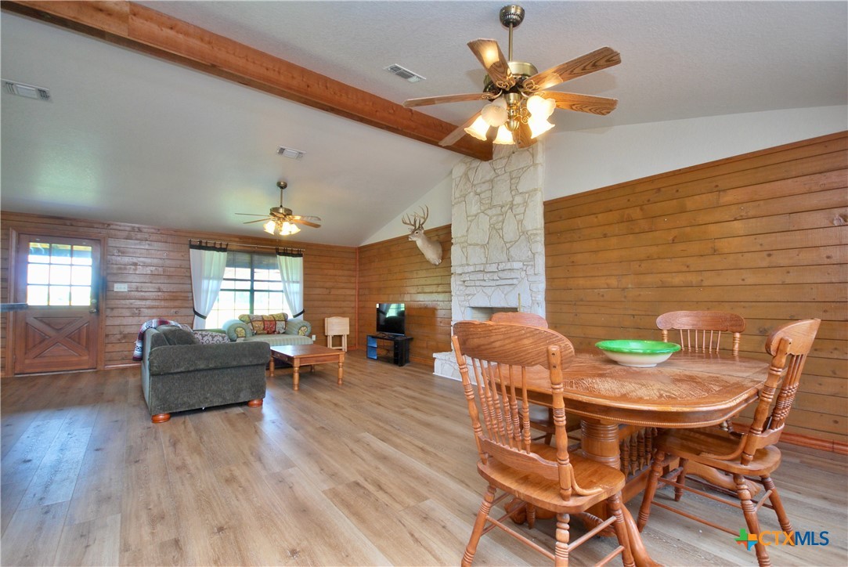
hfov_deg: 100.3
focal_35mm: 15
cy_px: 284
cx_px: 424
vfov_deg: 77.4
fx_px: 354
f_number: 4
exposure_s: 1/40
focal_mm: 10
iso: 200
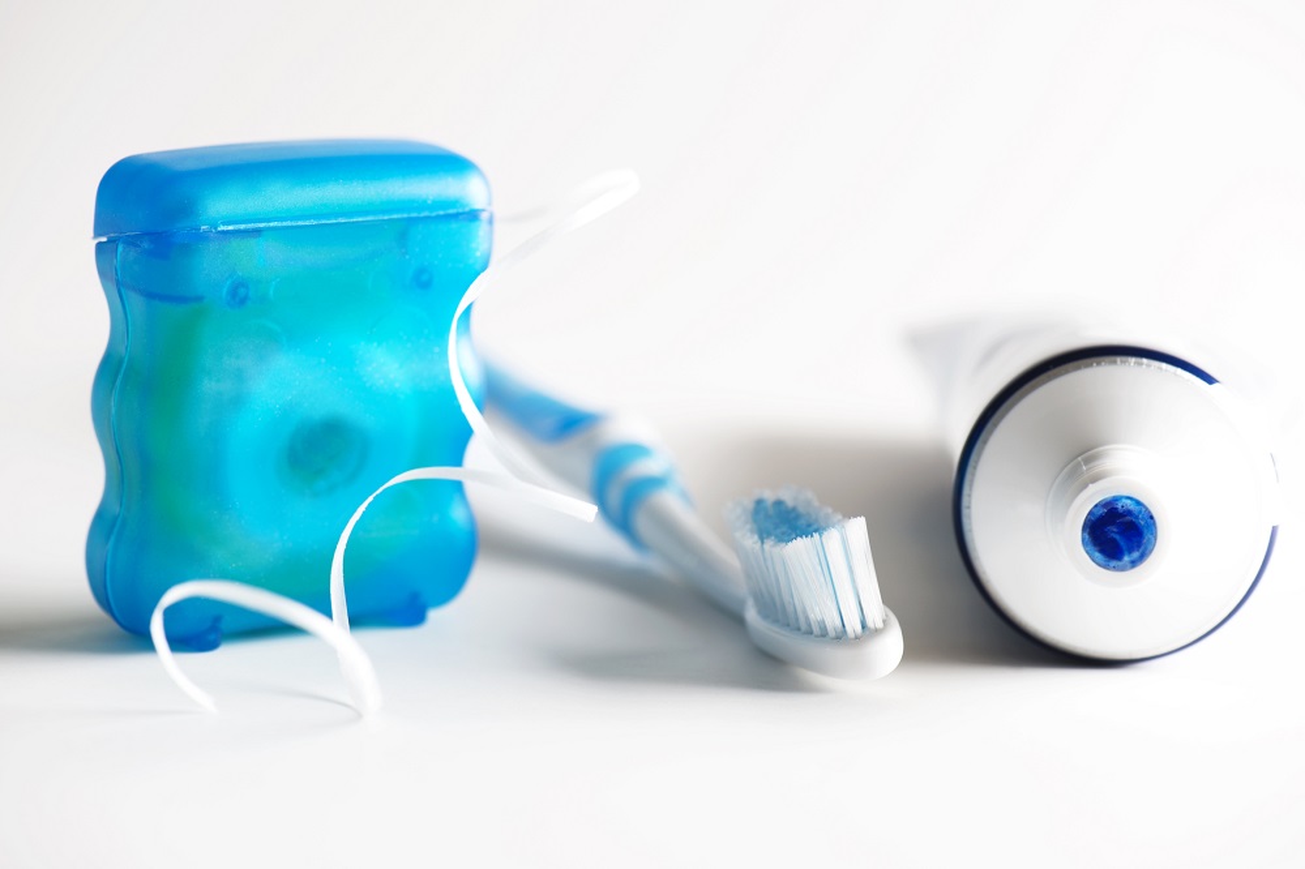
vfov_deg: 13.0
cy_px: 434
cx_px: 652
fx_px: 3805
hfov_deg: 19.5
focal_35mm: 105
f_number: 7.1
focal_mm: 105
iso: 100
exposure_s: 1/125
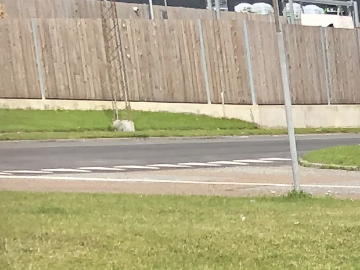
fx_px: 1893
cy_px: 643
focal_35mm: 182
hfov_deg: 8.8
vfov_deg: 7.6
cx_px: 1096
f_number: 1.8
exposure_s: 1/2315
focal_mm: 4
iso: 20
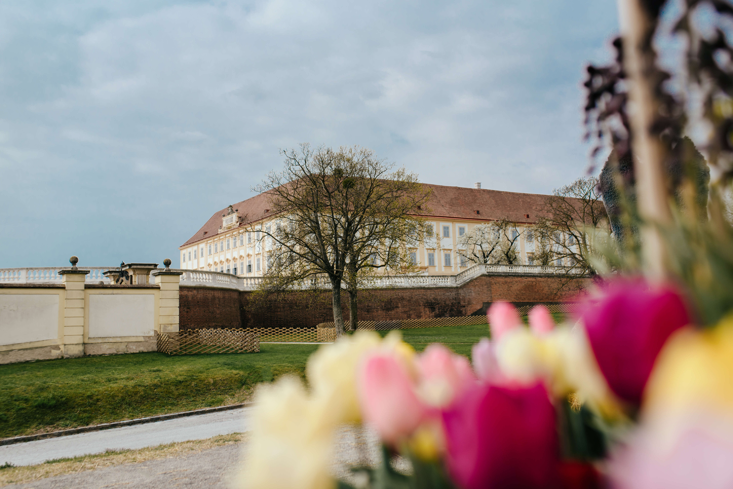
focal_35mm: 35
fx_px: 713
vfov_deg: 37.9
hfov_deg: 54.4
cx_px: 366
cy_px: 244
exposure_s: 1/4000
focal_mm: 35
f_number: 2.5
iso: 100
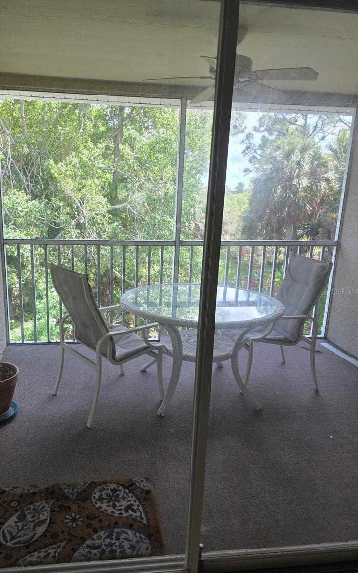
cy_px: 291
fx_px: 390
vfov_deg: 72.5
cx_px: 146
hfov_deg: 49.0
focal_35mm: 25
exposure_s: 1/180
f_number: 1.7
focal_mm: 6.3
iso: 40
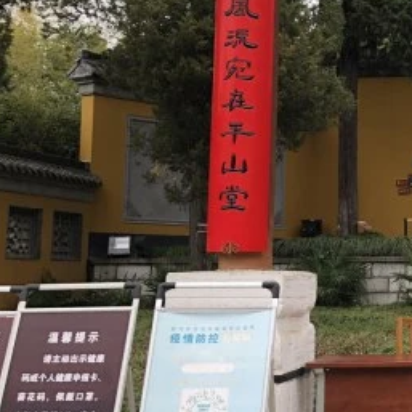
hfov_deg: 20.0
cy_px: 157
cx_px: 582
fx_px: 1037
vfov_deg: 22.4
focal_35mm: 77
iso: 20
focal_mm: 4
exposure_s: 1/615
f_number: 1.8
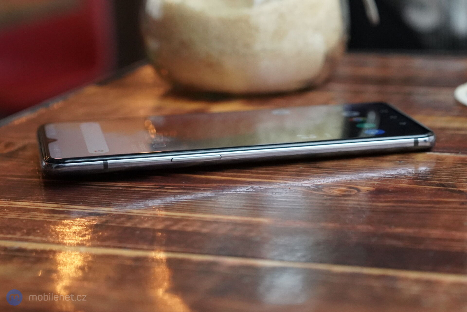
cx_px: 234
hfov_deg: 36.2
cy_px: 156
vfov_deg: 24.6
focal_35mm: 55
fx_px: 713
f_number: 5
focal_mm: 55
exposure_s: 1/320
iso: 8000
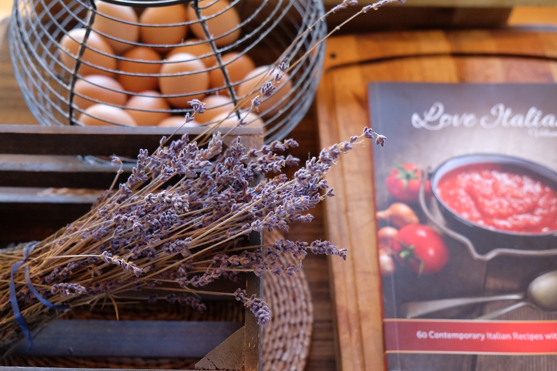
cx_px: 278
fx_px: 619
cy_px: 186
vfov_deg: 33.4
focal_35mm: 40
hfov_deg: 48.5
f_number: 3.2
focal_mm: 26.5
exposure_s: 1/60
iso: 2500
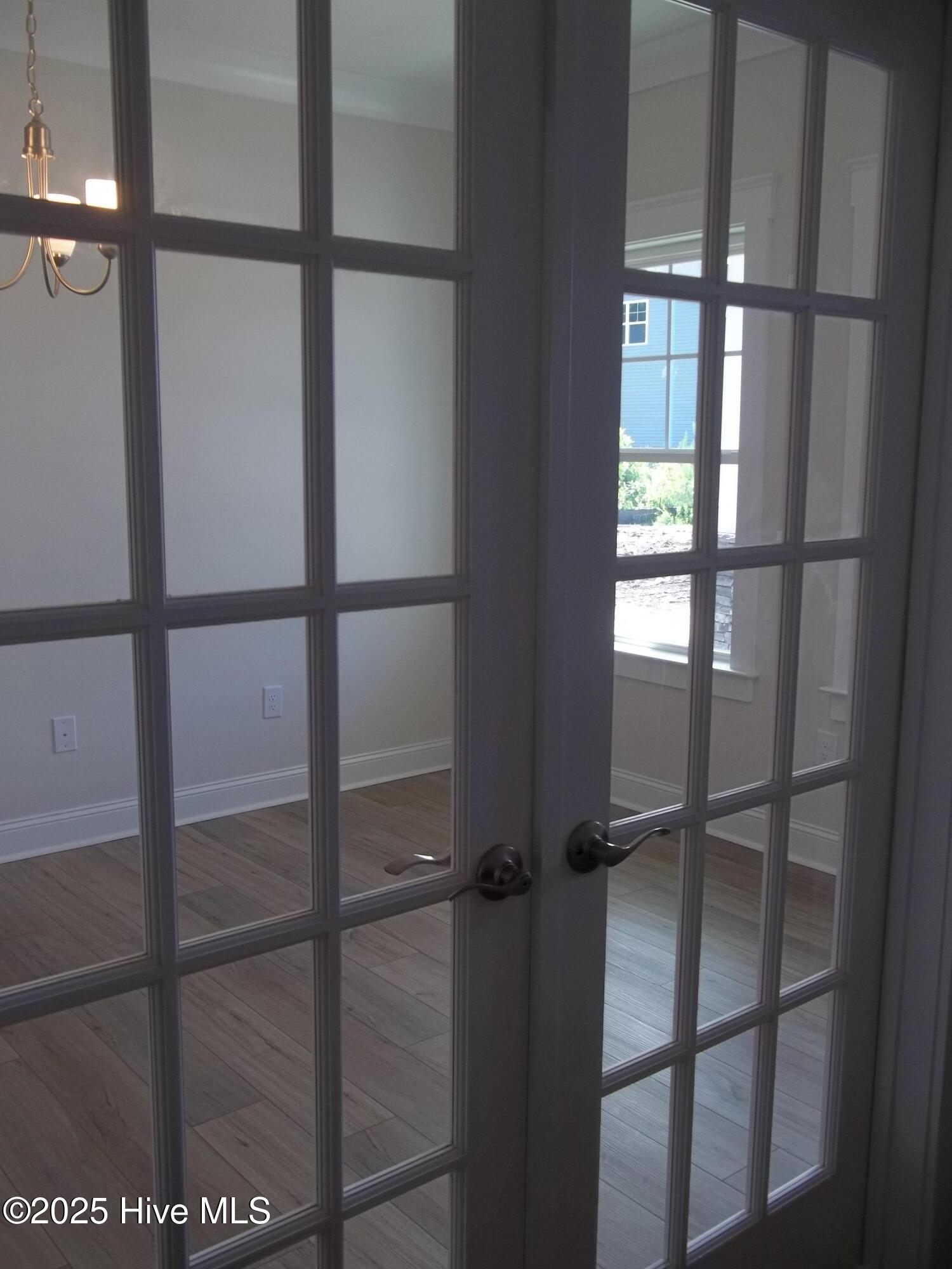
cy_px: 634
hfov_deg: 44.2
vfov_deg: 56.8
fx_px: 1173
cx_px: 476
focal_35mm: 32
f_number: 2.9
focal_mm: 5.7
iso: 64
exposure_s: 1/60
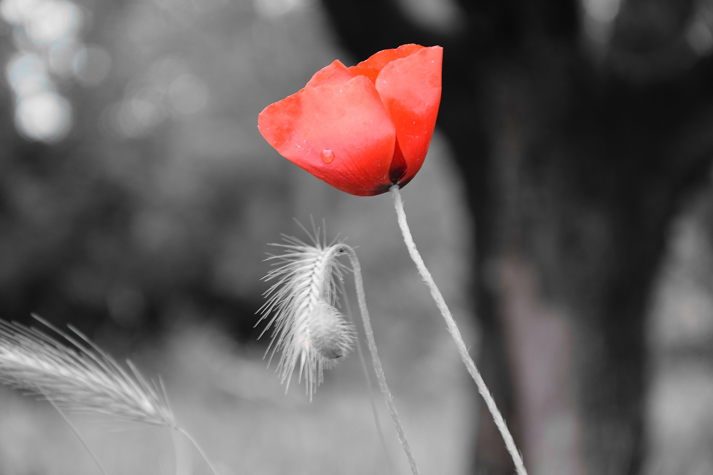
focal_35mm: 138
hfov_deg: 14.9
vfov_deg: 9.9
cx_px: 356
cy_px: 238
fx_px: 2733
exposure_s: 1/160
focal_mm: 92
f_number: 6.3
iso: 400
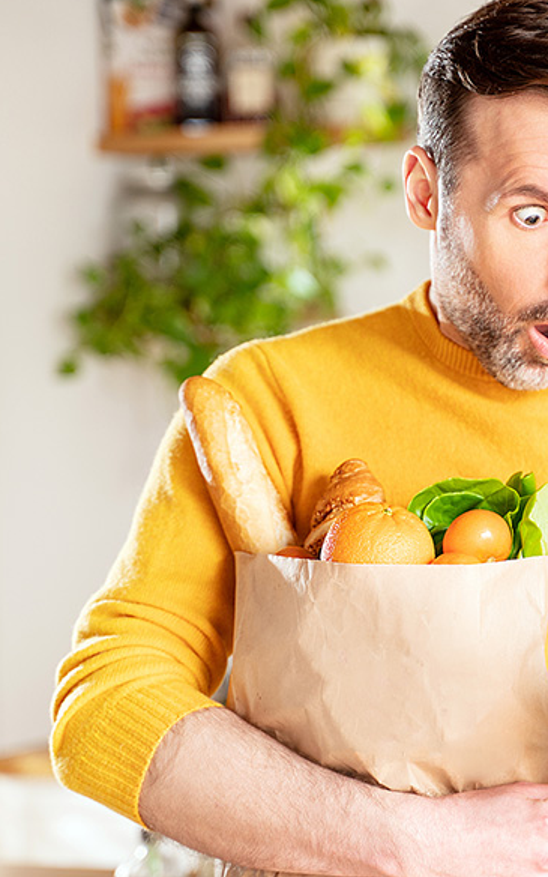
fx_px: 2700
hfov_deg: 11.5
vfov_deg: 18.4
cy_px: 428
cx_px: 540
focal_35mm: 113
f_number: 2.8
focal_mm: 72
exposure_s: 1/160
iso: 125
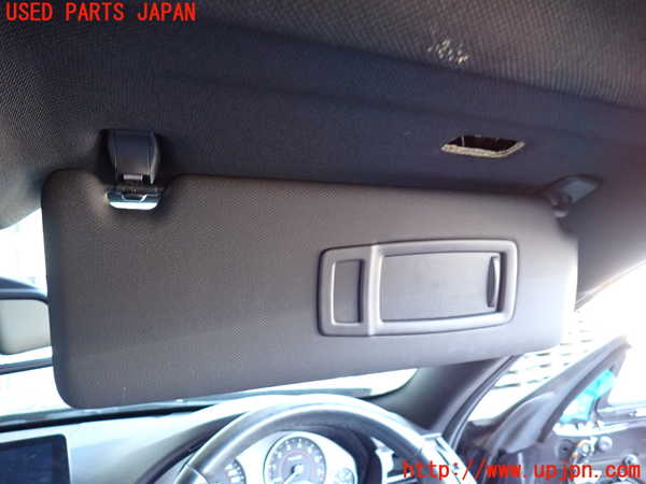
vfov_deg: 54.9
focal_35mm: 25
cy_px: 242
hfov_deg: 69.4
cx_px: 323
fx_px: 467
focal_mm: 4.5
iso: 500
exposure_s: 1/30
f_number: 2
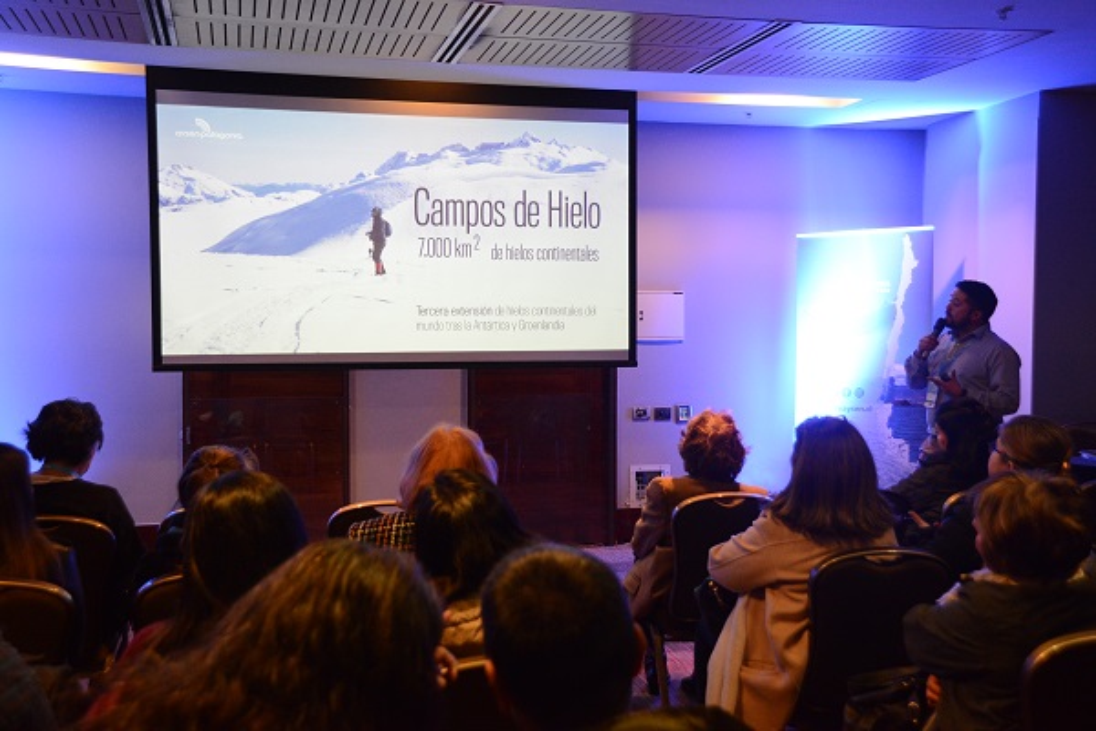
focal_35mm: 45
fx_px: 1370
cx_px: 548
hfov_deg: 43.6
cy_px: 366
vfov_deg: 29.9
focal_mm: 45
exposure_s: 1/100
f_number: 7.1
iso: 4000
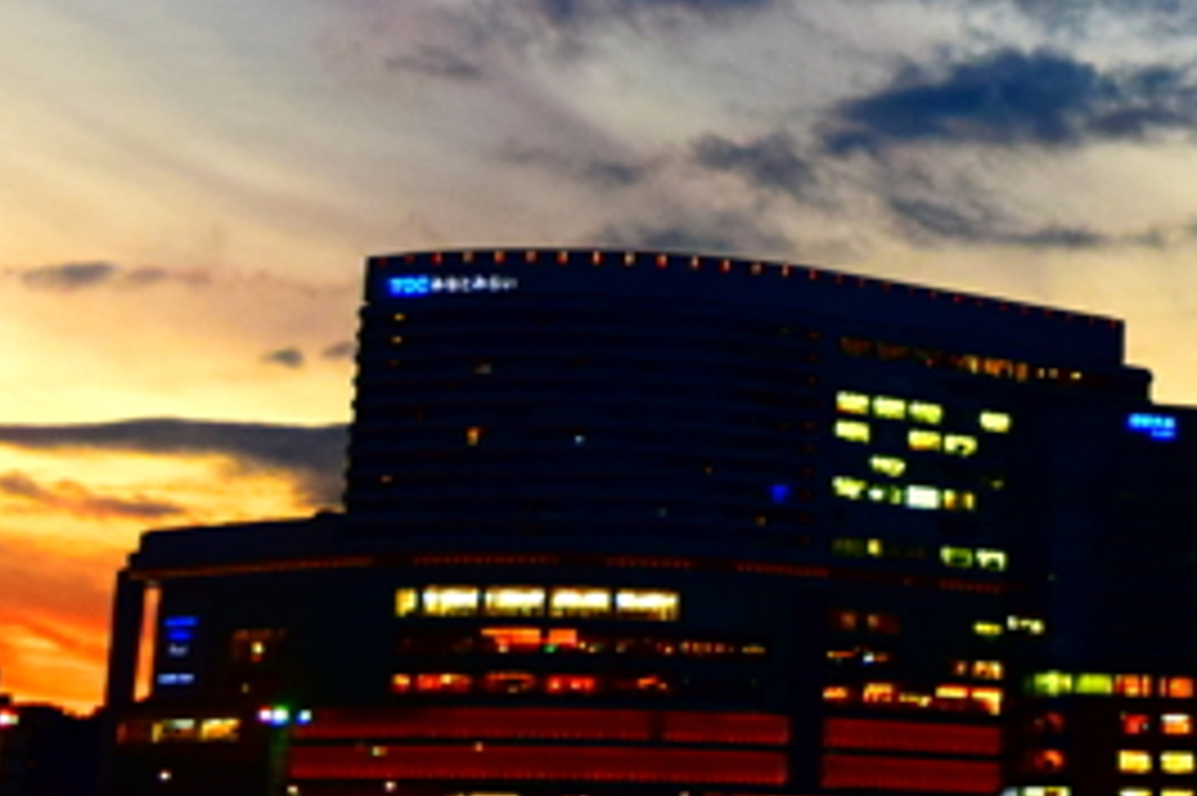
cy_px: -234
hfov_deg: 19.0
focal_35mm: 104
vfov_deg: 12.7
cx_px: 1242
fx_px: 3456
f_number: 4
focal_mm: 18
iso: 800
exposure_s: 1/60
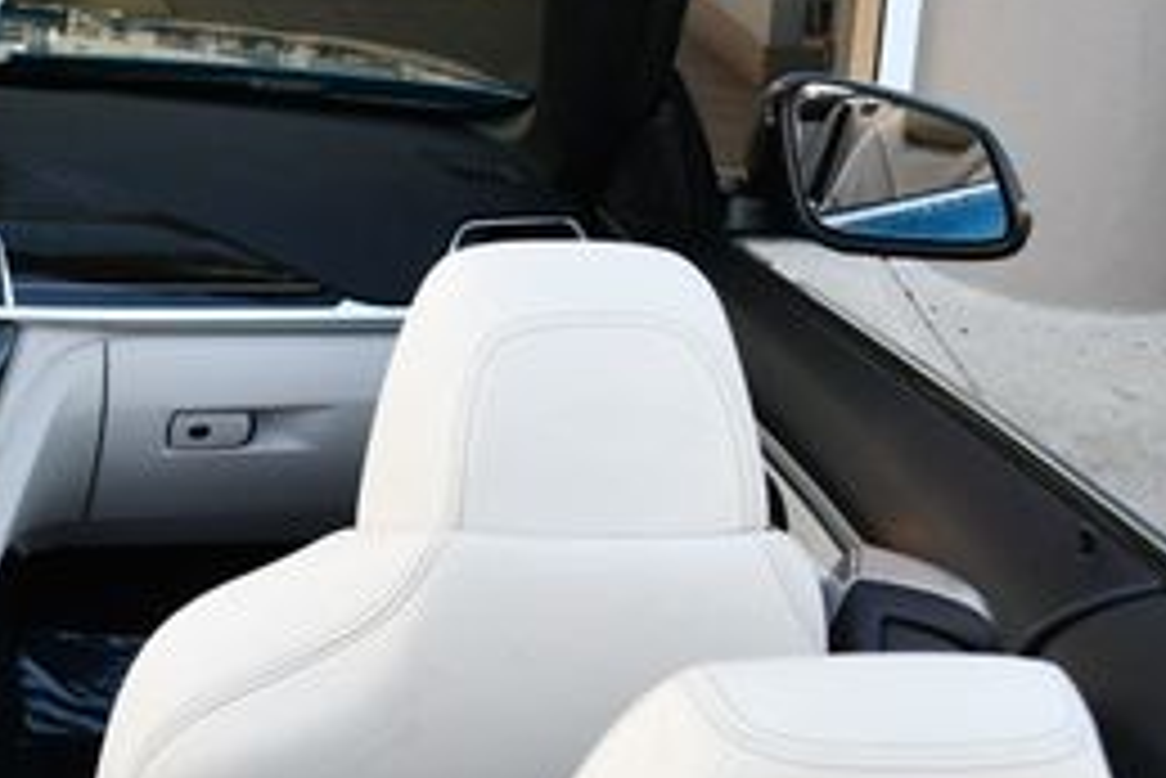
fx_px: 3208
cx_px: -185
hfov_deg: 19.5
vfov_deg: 13.8
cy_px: 396
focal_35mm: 99
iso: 320
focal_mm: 20
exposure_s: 1/250
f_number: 5.6
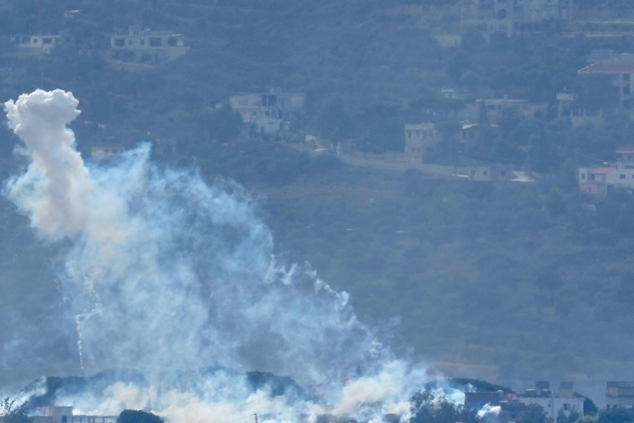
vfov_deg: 1.5
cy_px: 324
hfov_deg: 2.2
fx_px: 16640
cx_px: 171
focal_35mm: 945
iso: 250
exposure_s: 1/2000
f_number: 8
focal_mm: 600
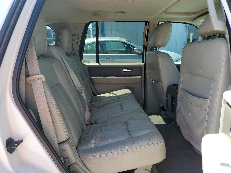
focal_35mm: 26
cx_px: 116
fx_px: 174
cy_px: 86
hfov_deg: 67.3
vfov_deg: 53.1
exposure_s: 1/400
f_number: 1.5
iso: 50
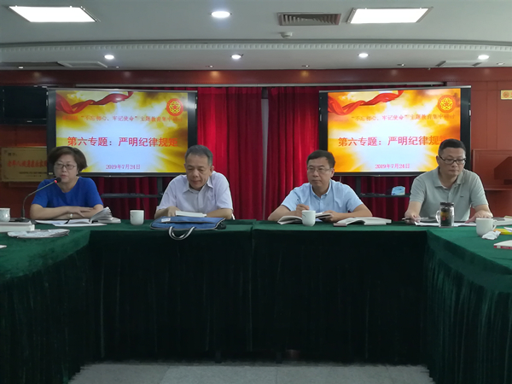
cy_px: 192
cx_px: 256
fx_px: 740
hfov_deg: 38.2
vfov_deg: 29.1
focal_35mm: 50
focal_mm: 3.83
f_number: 2.2
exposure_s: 1/33.3
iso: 250
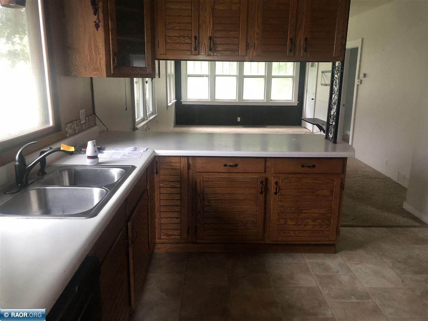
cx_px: 214
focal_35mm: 28
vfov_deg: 49.7
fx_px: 346
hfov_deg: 63.4
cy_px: 160
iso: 80
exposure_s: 1/5
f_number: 1.8
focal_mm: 3.99
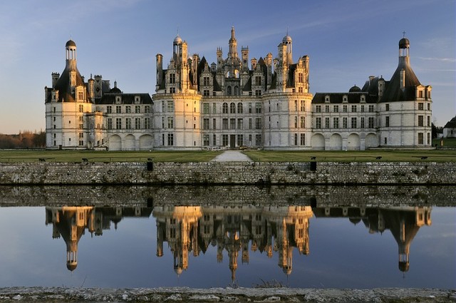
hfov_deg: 49.6
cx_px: 228
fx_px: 493
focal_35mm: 39
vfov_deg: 34.1
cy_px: 152
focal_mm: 26
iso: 200
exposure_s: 1/6
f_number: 11
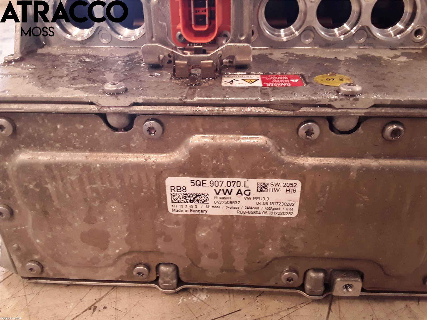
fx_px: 345
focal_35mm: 28
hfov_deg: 63.4
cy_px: 160
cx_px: 214
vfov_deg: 49.7
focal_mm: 2.91
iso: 100
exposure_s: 1/20
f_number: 1.9
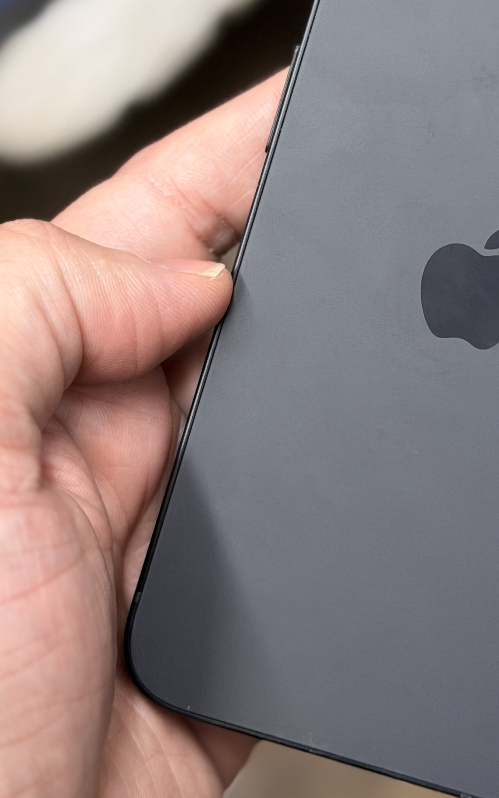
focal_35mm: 100
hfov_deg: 13.0
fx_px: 2176
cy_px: 282
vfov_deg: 20.7
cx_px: 374
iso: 200
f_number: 1.78
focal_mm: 6.76
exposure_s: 1/40
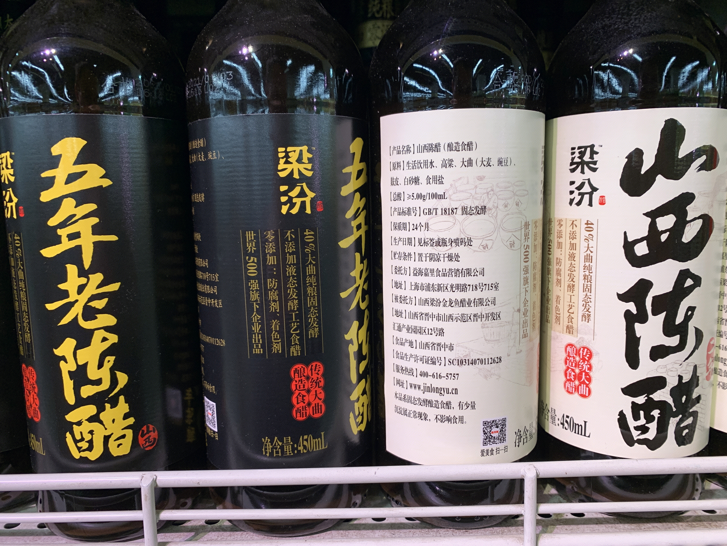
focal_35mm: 26
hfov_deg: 67.3
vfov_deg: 53.1
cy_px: 273
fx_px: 546
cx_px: 364
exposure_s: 1/100
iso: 80
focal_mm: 4.25
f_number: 1.8
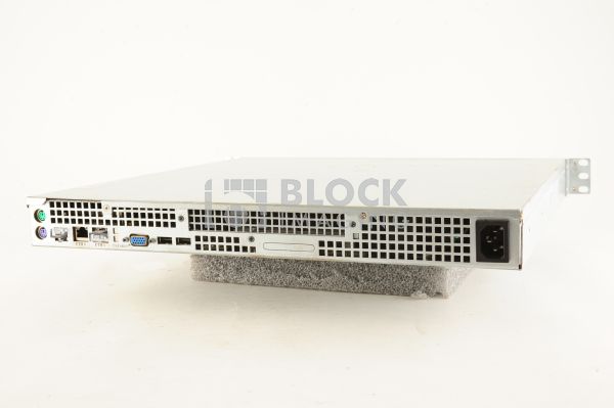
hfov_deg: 39.6
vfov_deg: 26.9
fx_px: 852
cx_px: 307
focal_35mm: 50
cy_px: 204
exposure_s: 1/160
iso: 1600
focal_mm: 50
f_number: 11
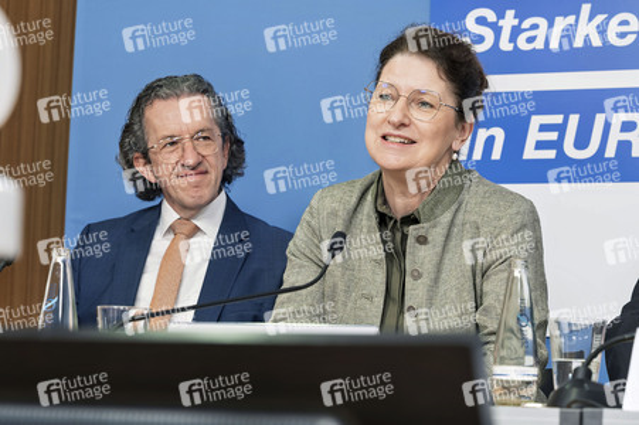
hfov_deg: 19.5
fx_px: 1862
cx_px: 320
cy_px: 212
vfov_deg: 13.0
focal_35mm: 105
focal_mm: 70
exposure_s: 1/125
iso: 800
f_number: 5
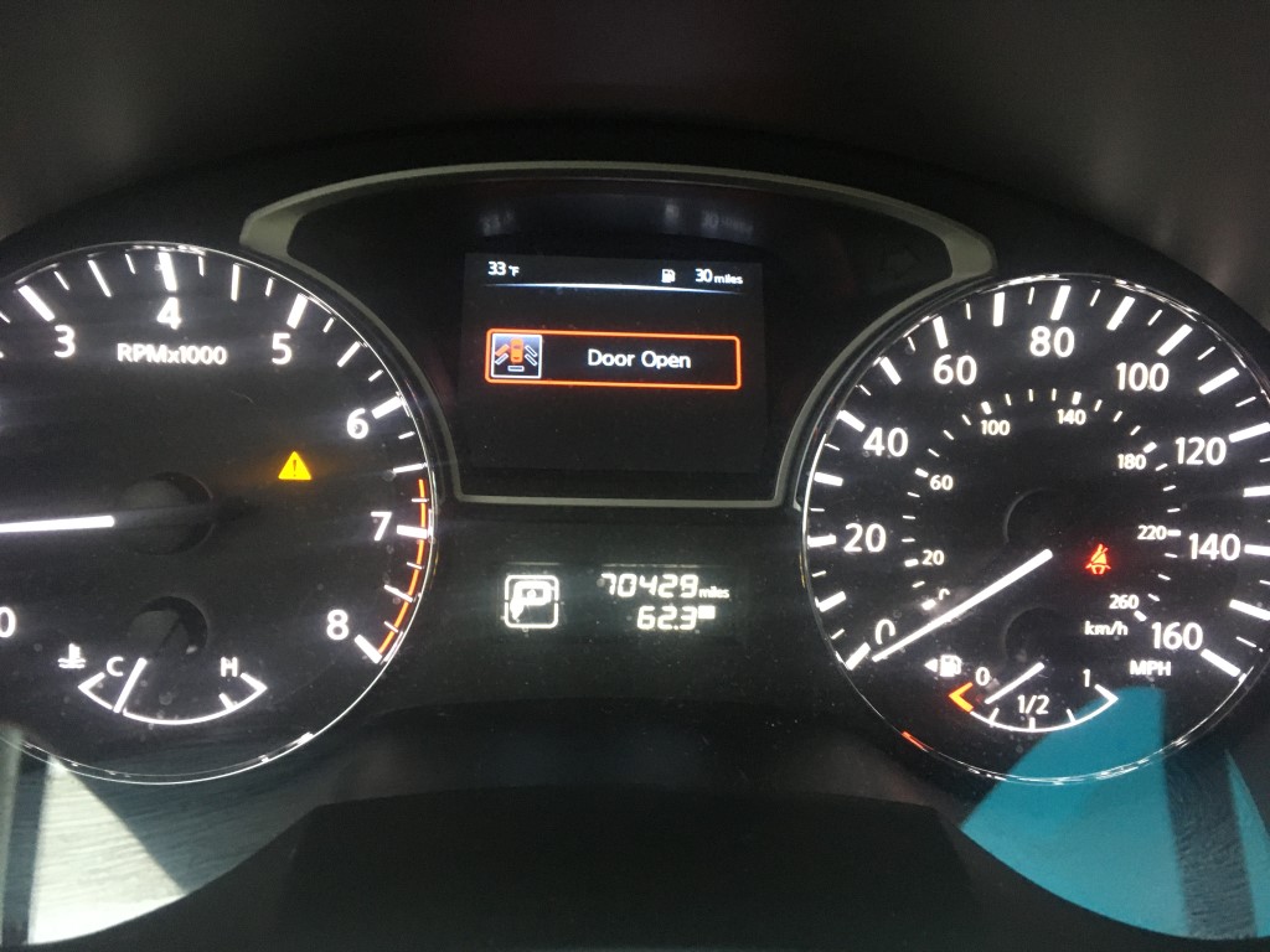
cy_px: 476
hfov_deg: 61.7
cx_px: 635
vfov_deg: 48.2
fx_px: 1064
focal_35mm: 29
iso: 200
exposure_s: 1/24
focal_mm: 4.15
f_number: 2.2
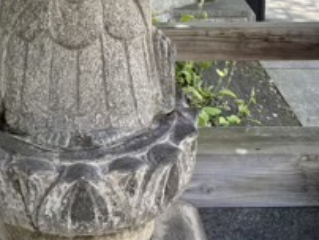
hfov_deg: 21.5
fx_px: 830
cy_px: -81
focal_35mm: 90
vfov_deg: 15.6
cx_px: 63
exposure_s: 1/168
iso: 50
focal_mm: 5.96
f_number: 1.6
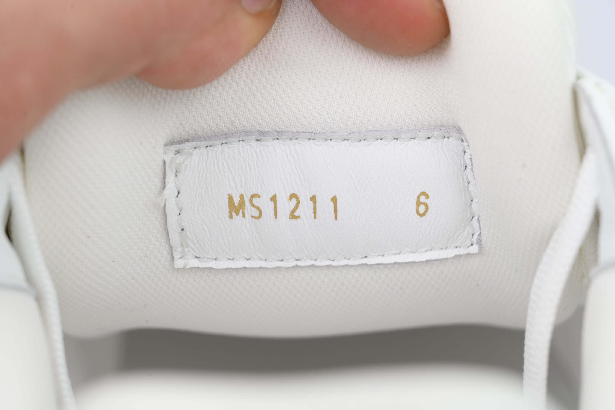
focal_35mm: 121
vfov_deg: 11.3
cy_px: 205
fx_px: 2067
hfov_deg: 16.9
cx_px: 307
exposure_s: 1/100
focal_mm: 120
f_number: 11
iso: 400
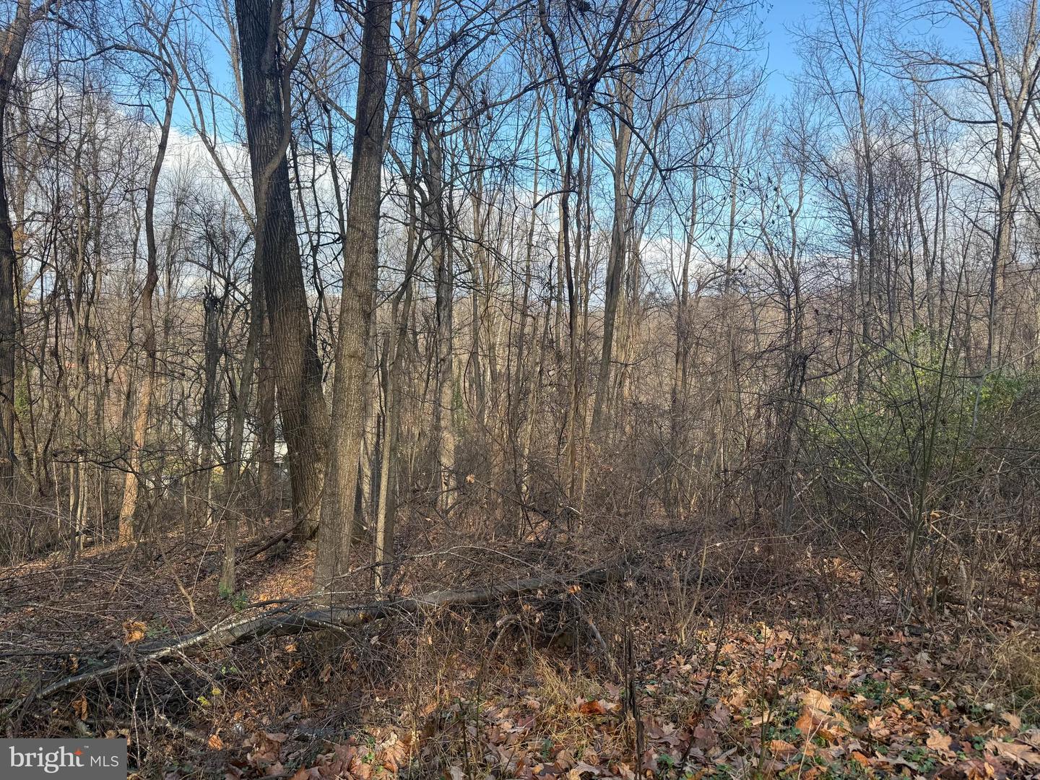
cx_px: 520
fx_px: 721
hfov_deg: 71.6
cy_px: 390
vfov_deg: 56.8
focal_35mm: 24
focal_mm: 6.76
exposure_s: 1/1075
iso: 80
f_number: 1.78
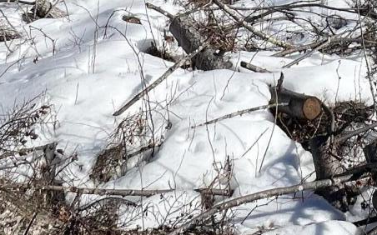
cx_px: 346
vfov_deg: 16.5
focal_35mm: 61
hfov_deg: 31.7
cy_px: -229
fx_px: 626
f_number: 1.8
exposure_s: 1/1553
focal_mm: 1.57
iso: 32
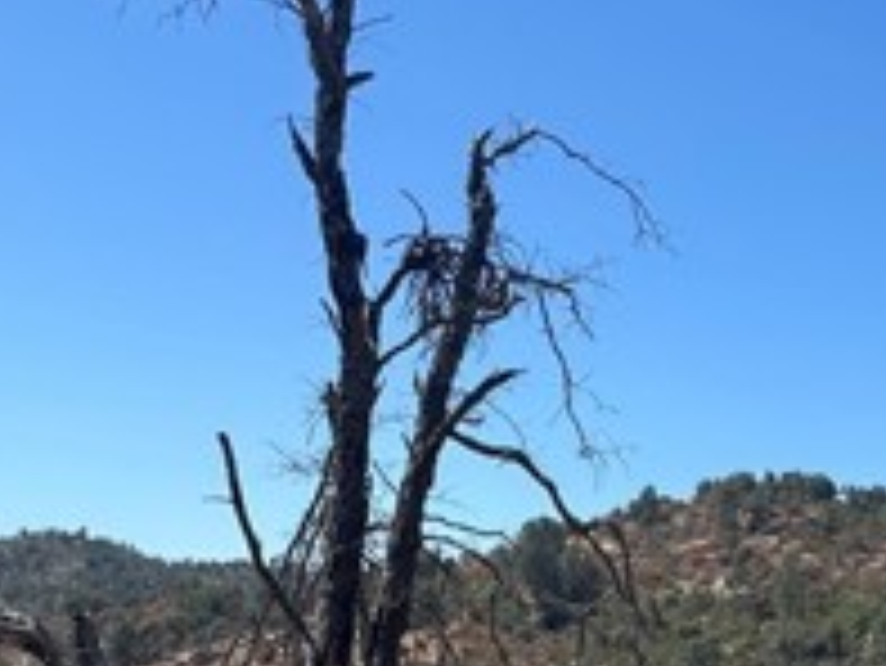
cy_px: 756
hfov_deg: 21.2
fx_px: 1998
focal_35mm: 78
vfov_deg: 18.1
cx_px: 1313
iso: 80
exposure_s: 1/4184
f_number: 1.78
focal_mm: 6.86
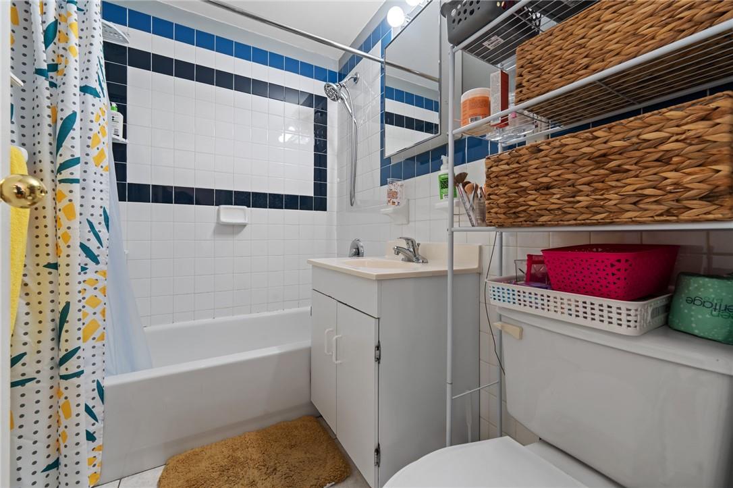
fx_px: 285
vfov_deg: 81.2
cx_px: 366
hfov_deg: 104.3
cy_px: 244
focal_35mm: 14
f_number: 10
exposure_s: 1
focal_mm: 14
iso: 200
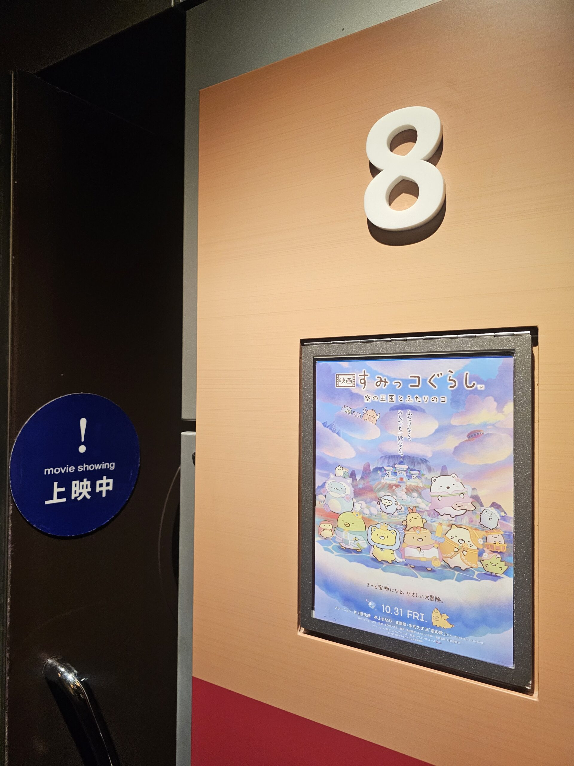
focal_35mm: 23
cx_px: 287
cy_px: 383
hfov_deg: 58.9
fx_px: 509
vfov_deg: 73.9
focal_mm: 6.3
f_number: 1.7
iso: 320
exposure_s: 1/142
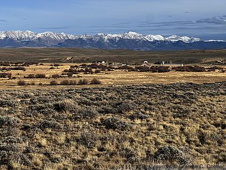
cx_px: 113
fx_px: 503
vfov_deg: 19.1
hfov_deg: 25.3
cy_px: 85
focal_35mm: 77
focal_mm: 9
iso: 32
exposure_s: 1/847
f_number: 2.8
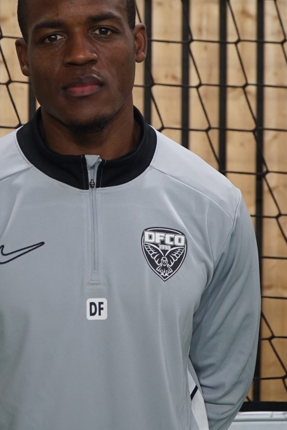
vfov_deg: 20.4
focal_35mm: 100
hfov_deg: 13.7
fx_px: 1196
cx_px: 86
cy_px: 165
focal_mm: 44
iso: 1250
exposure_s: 1/160
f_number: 4
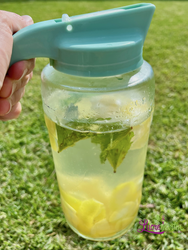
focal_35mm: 27
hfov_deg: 51.4
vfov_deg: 65.3
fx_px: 196
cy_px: 120
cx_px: 96
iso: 50
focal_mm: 5.1
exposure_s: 1/2410
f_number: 1.6
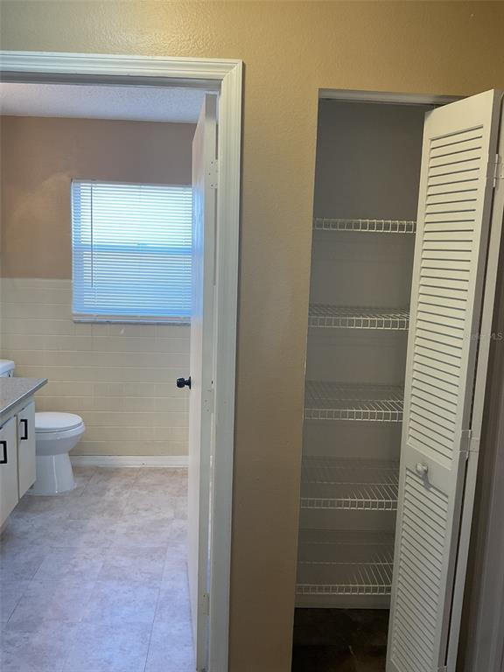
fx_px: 563
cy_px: 336
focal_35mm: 29
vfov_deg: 61.7
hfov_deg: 48.2
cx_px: 252
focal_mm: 3
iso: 50
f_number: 1.8
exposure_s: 1/60
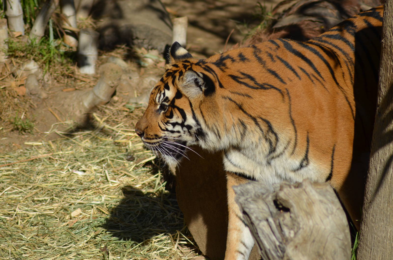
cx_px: 196
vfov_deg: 3.5
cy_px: 130
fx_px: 4249
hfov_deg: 5.3
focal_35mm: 390
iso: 280
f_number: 5.6
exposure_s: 1/2000
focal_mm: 260
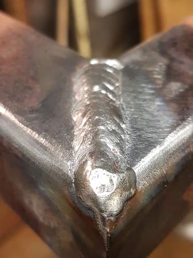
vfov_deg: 67.3
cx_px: 96
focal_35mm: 26
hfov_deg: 53.0
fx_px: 193
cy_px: 129
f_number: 1.7
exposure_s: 1/50
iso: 200
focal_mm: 4.2
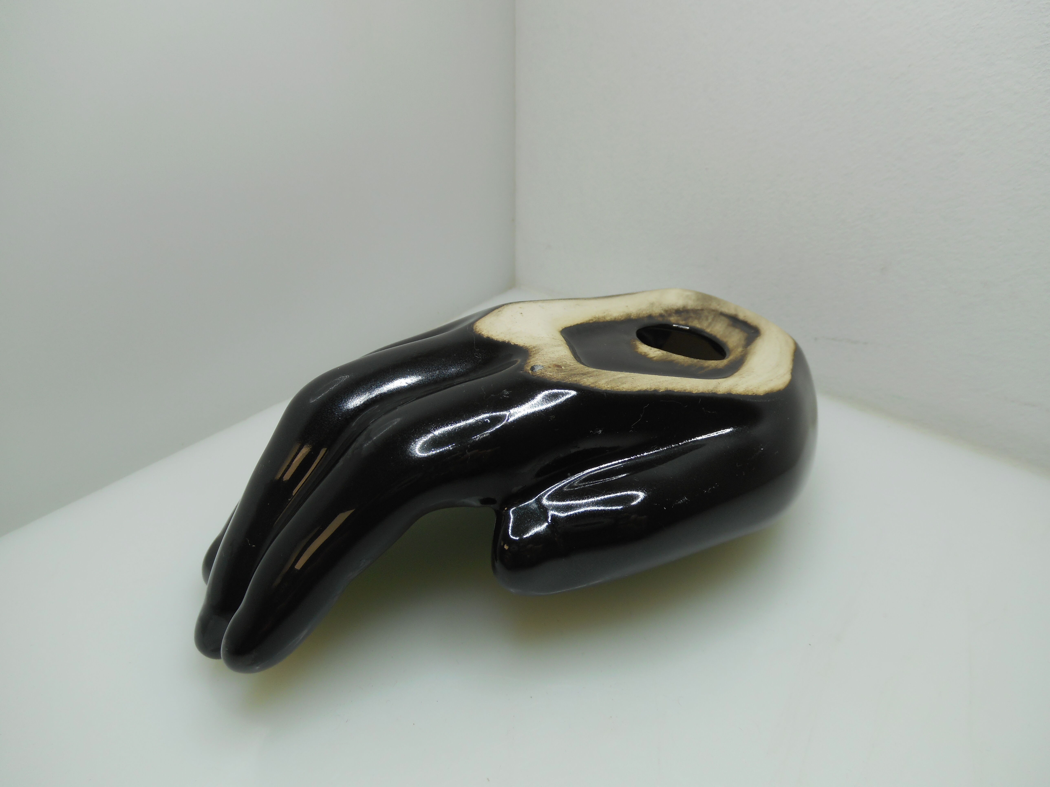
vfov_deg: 54.9
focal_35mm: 25
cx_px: 525
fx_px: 758
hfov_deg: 69.4
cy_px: 394
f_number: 3.5
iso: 80
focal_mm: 4.5
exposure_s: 1/60
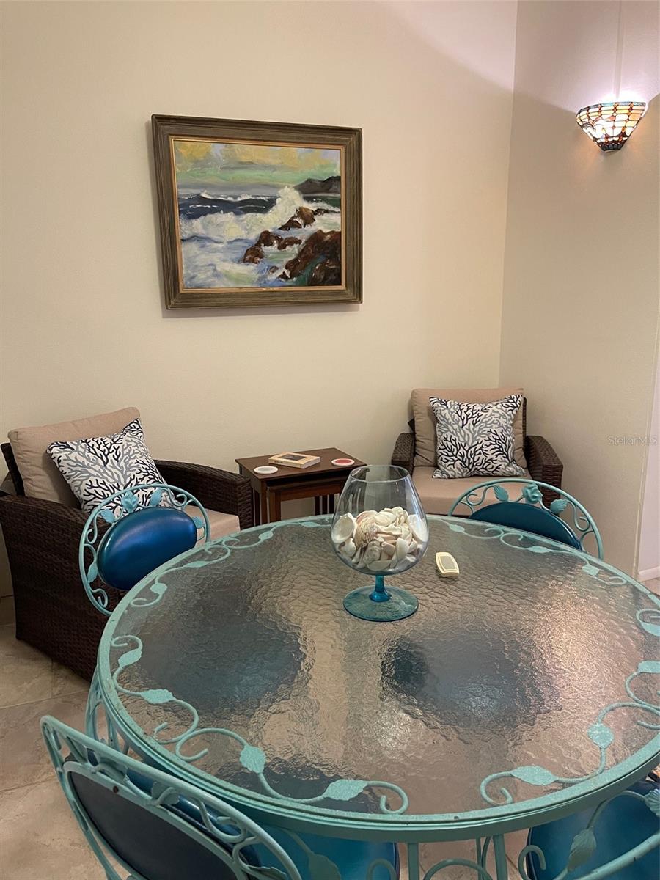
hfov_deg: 53.1
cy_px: 440
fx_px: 661
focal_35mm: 26
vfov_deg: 67.3
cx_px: 330
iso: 200
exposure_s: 1/60
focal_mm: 5.1
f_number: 1.6
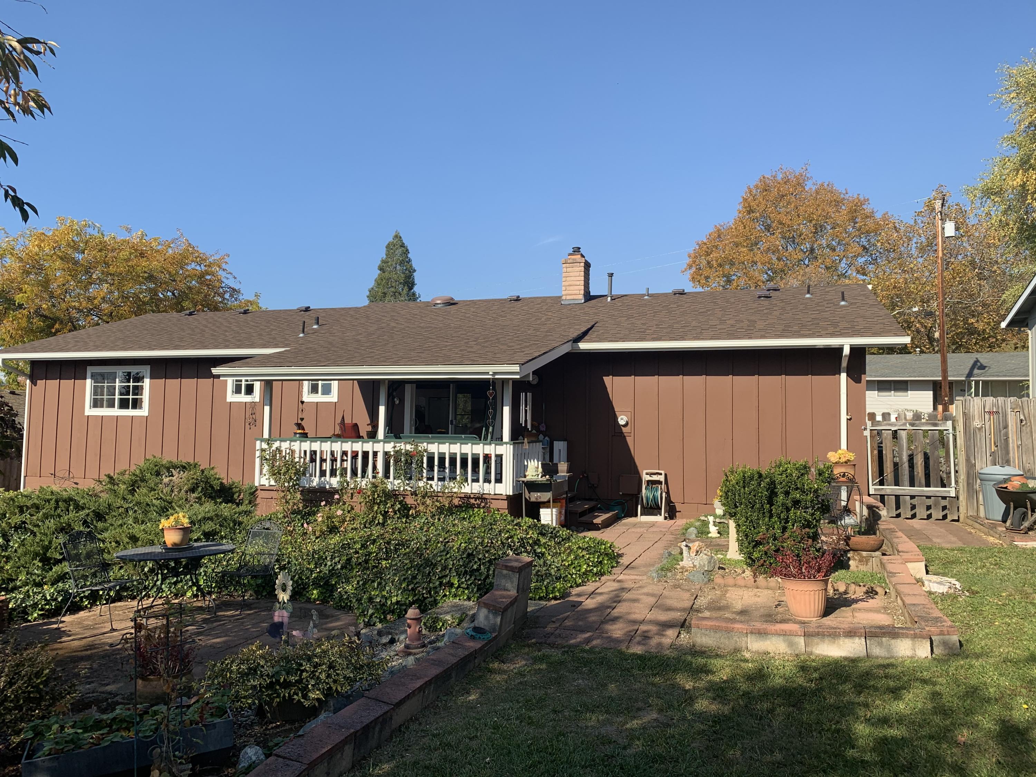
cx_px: 518
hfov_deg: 67.3
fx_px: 778
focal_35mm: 26
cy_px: 388
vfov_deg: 53.1
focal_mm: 4.25
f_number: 1.8
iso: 25
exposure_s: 1/1661
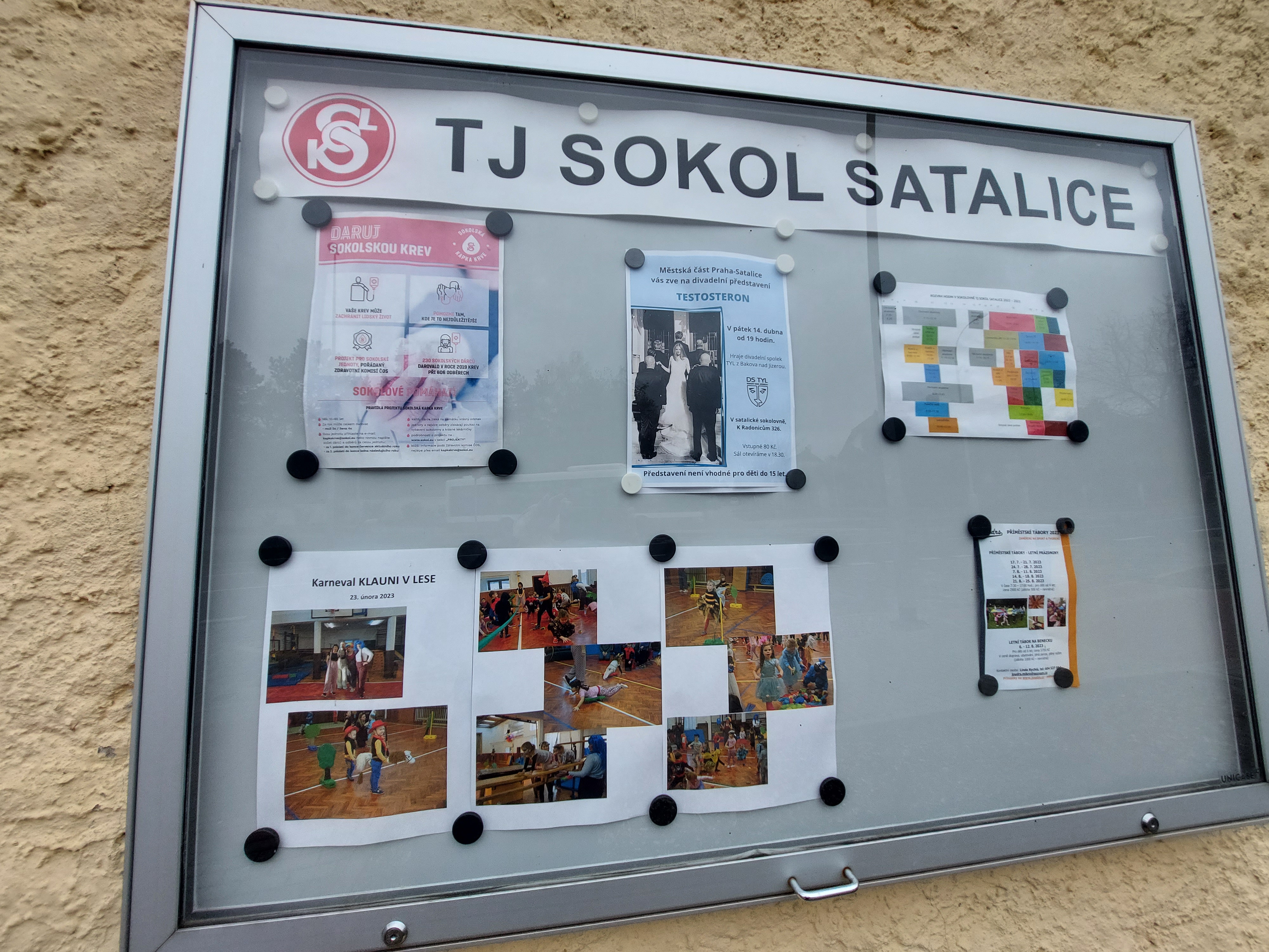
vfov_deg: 89.9
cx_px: 634
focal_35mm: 13
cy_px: 476
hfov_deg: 106.2
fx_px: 477
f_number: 2.2
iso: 50
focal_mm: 1.74
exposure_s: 1/443
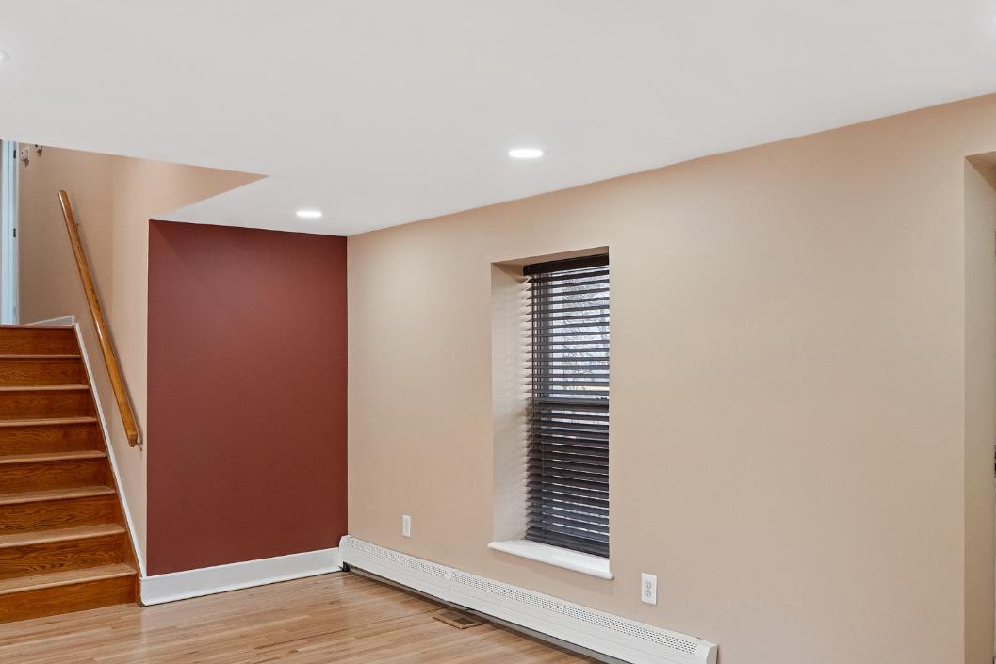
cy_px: 340
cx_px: 549
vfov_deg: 42.3
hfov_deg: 60.1
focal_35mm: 31
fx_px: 858
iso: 1600
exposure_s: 1/30
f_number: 8
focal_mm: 16
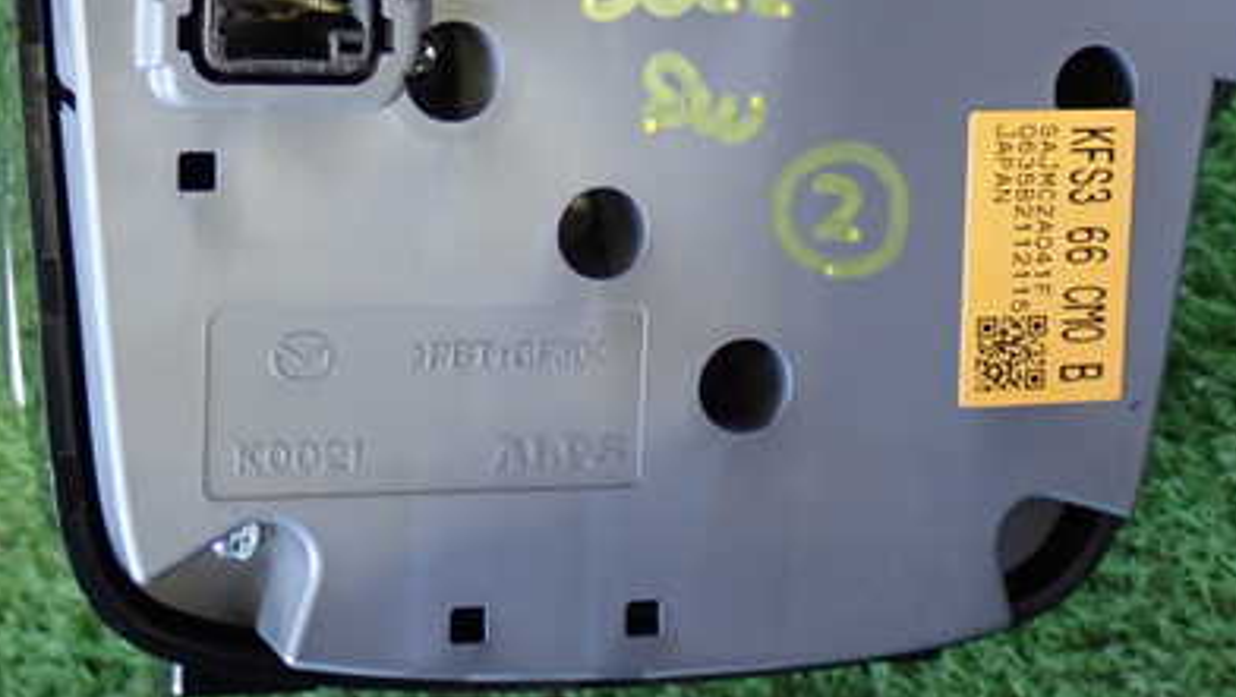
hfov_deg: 23.7
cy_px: 202
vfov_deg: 13.4
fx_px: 2951
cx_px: 618
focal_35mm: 90
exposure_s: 1/30
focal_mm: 9.65
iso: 800
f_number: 3.3
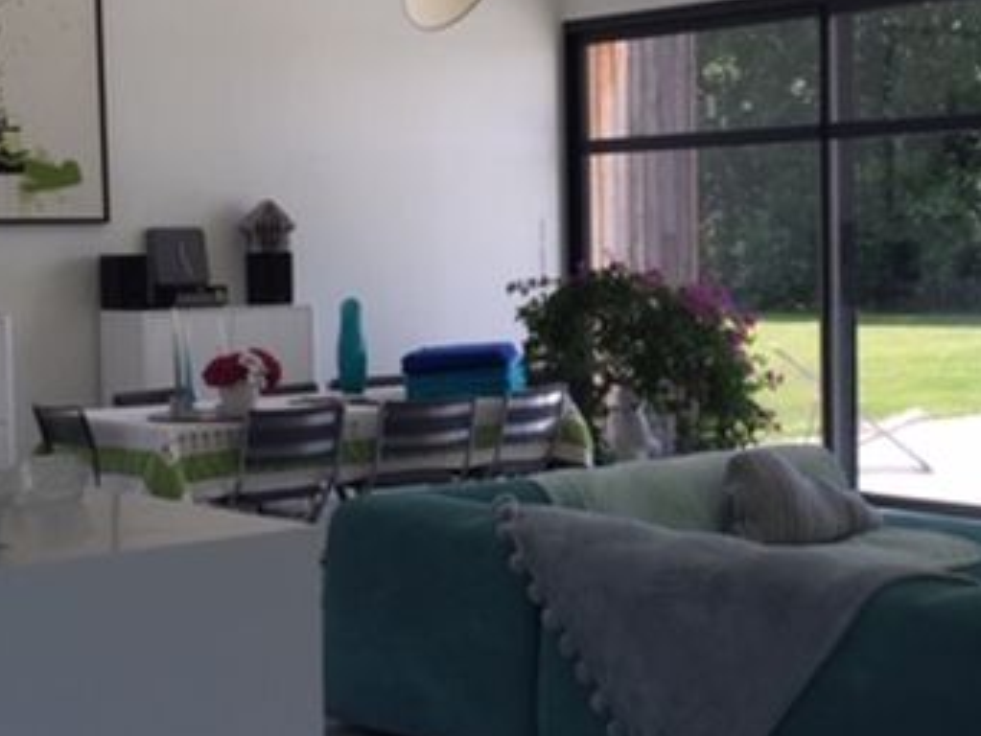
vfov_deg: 21.6
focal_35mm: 68
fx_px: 1928
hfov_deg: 28.3
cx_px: 676
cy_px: 322
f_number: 2.2
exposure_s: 1/350
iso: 32
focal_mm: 4.15
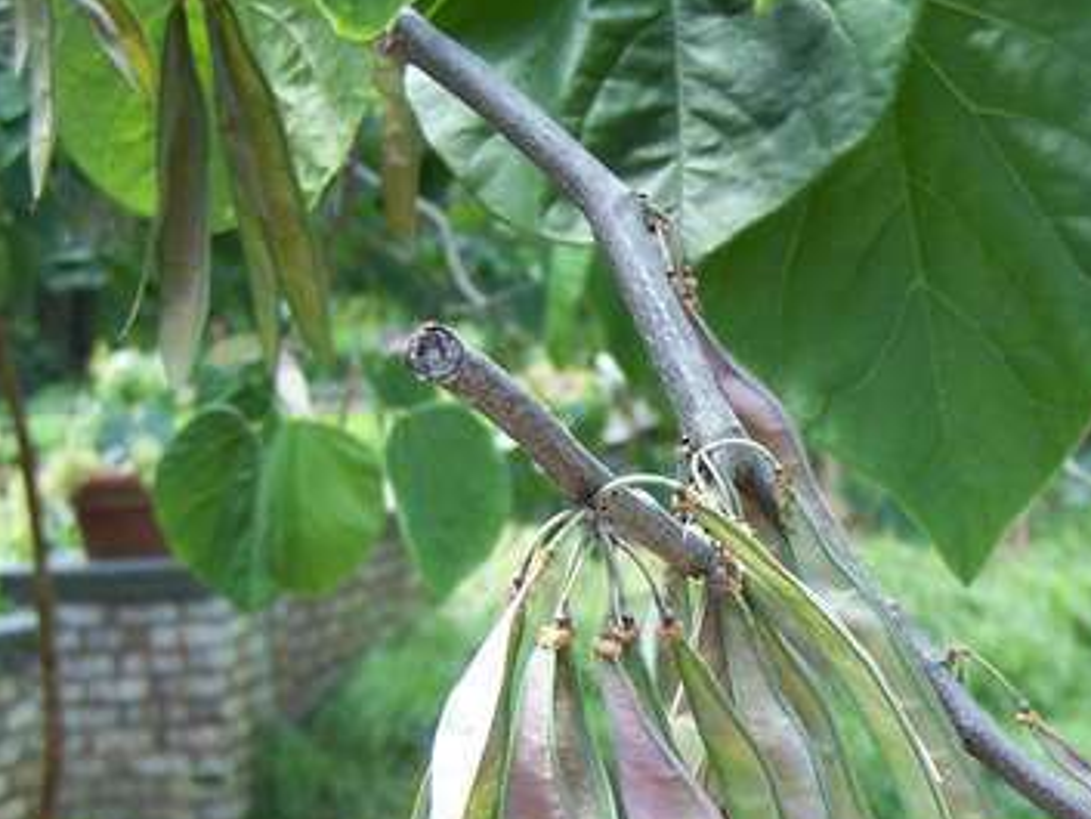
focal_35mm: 86
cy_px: 698
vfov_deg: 17.0
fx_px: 2711
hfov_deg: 22.3
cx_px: 930
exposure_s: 1/125
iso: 80
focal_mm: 6.3
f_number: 2.8
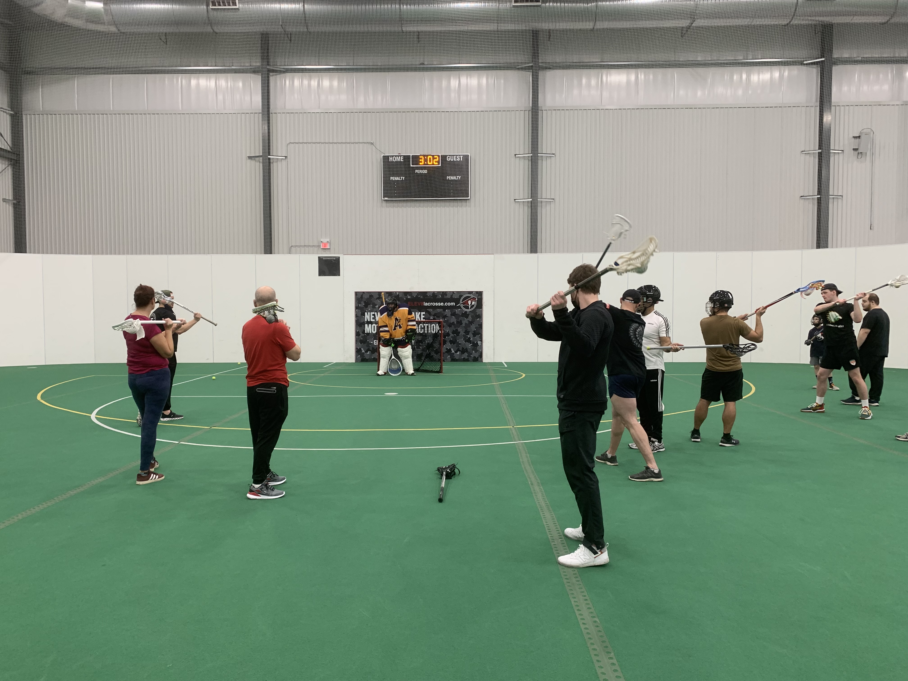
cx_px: 454
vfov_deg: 53.1
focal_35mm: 26
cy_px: 340
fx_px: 682
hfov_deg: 67.3
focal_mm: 4.25
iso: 100
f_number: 1.8
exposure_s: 1/91
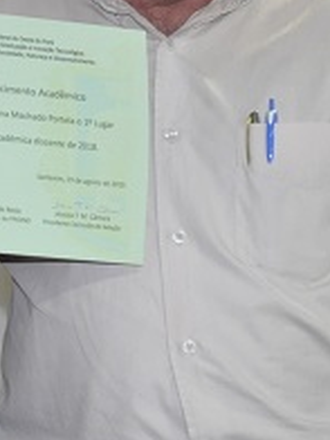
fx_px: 2224
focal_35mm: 175
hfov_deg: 8.4
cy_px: 29
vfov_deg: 11.2
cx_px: 3
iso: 3200
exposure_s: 1/60
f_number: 5.6
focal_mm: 40
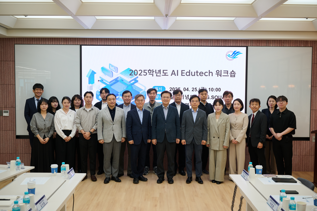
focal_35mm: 38
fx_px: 335
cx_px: 158
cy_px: 106
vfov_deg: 35.1
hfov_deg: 50.7
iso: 800
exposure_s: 1/160
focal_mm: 38
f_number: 4.5
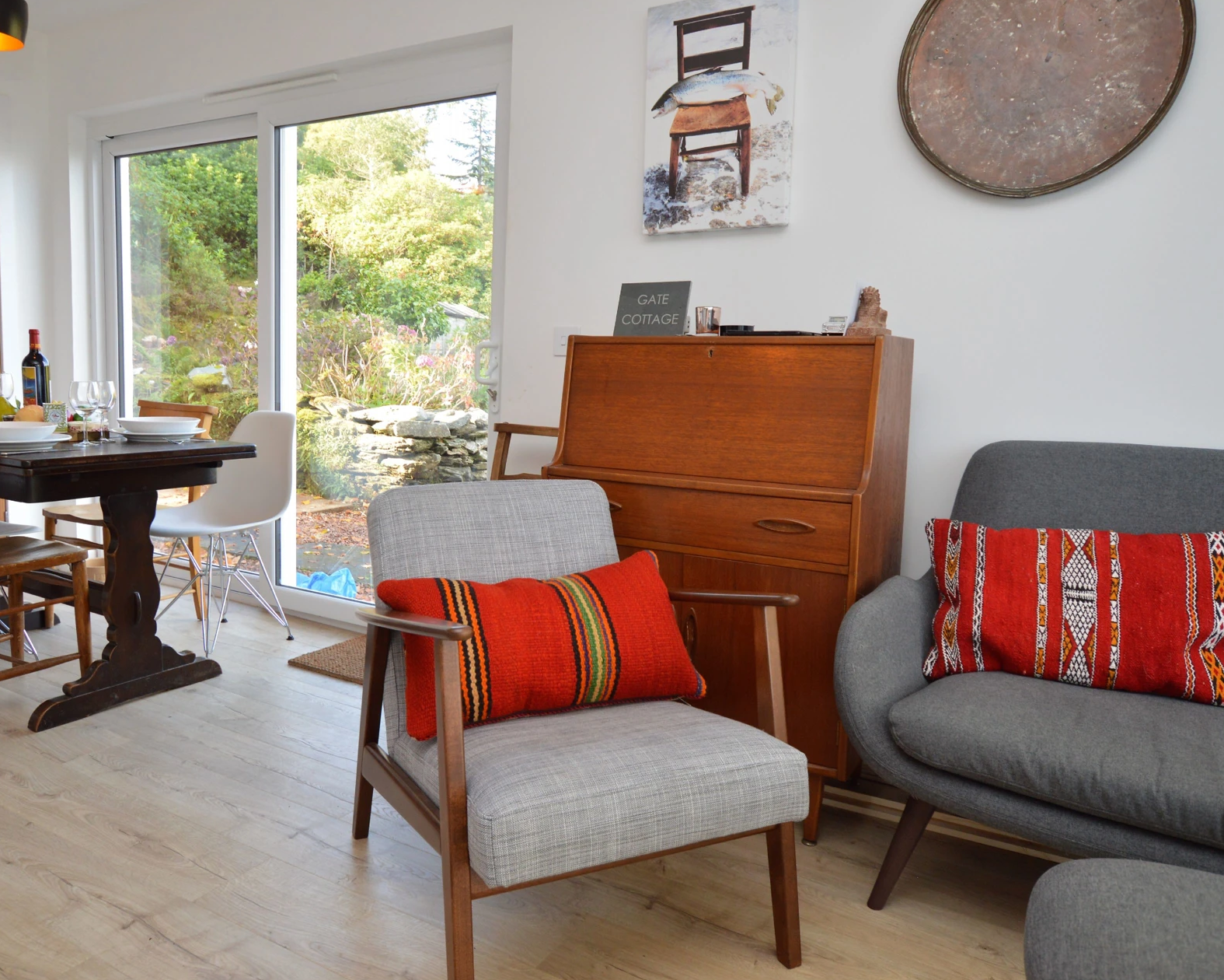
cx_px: 558
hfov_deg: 70.1
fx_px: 869
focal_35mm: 24
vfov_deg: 58.8
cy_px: 485
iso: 400
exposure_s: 1/100
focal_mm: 14
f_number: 5
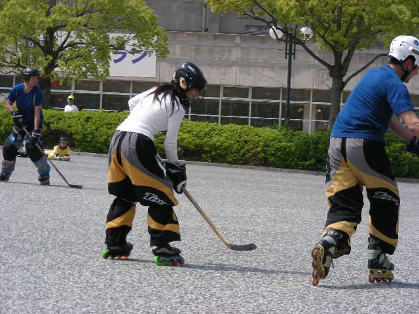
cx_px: 210
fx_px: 1549
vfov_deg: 11.6
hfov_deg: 15.4
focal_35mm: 128
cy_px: 157
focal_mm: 21.3
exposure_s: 1/438
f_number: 4
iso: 50
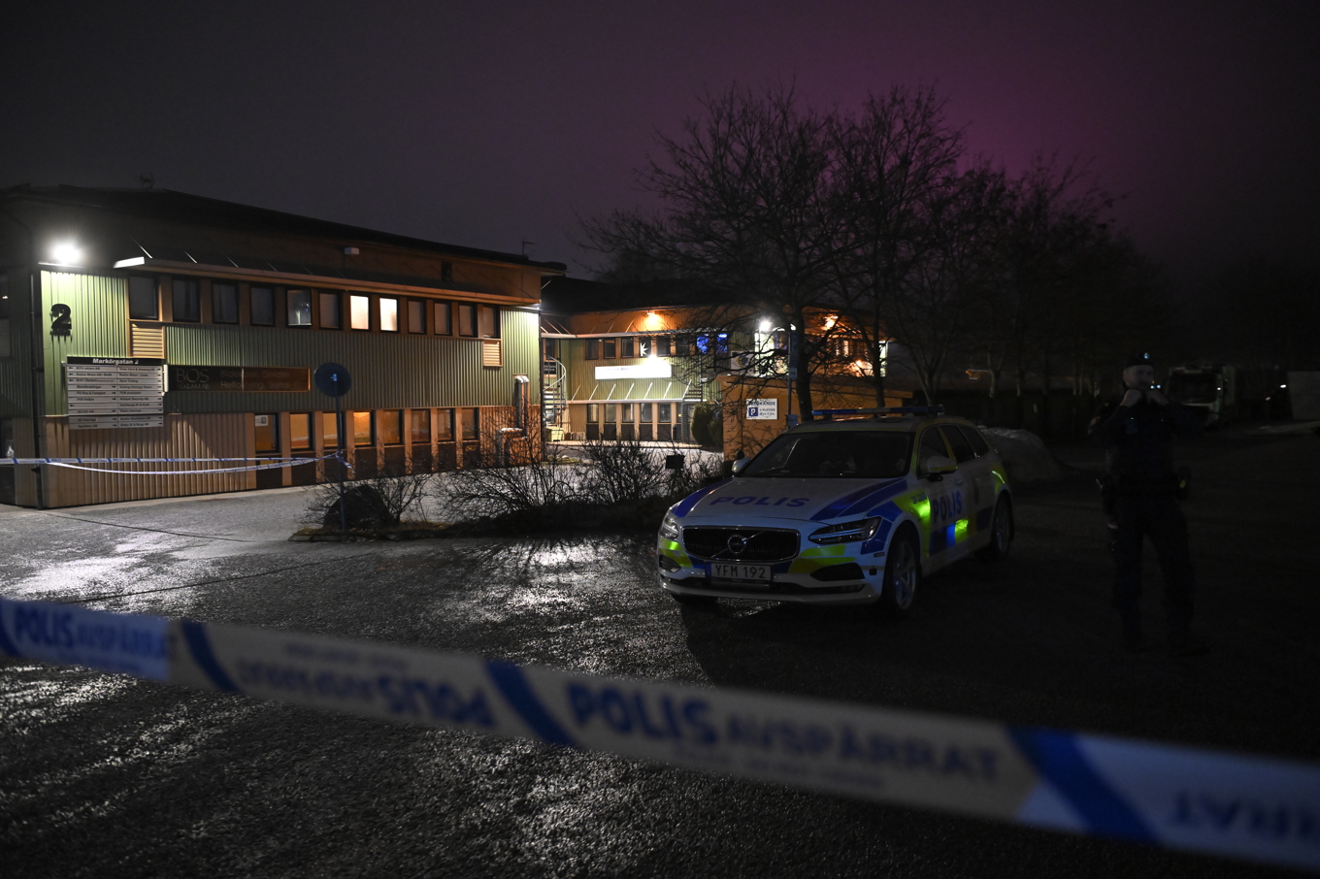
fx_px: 1136
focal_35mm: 31
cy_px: 440
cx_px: 660
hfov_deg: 60.3
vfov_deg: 42.3
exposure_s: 1/50
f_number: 2.8
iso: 4000
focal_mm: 31
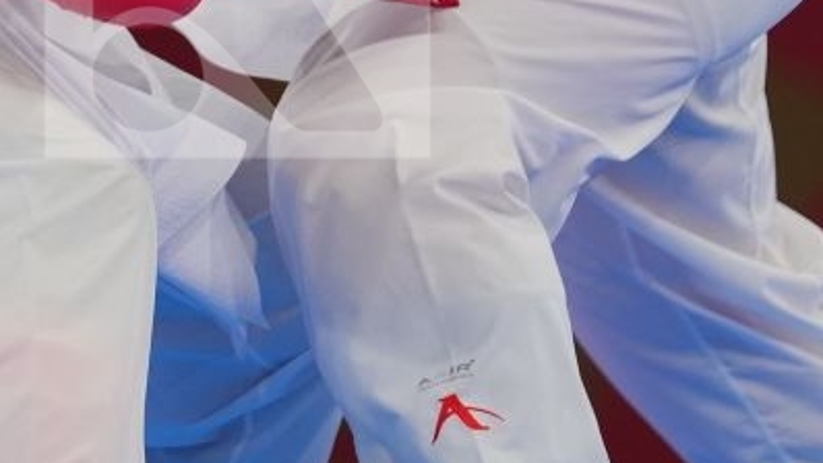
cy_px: -765
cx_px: 238
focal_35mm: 948
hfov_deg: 2.3
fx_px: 20691
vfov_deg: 1.3
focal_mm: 200
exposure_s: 1/1000
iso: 640
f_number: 2.8
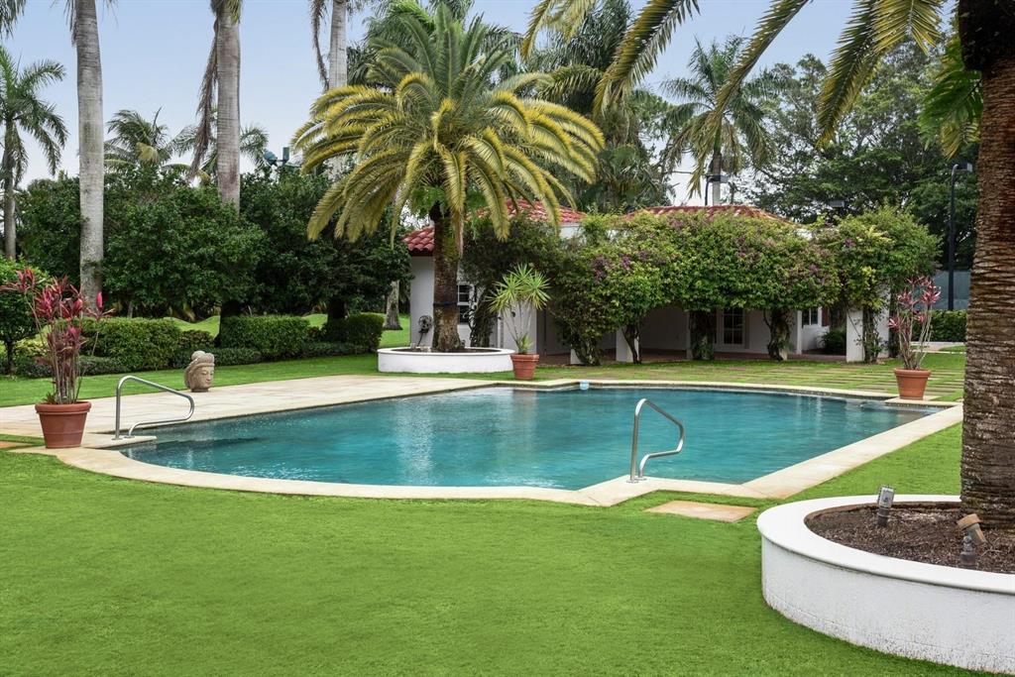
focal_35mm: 46
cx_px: 508
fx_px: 1297
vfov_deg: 29.3
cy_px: 338
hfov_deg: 42.7
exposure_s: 1/40
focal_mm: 46
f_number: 11
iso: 200
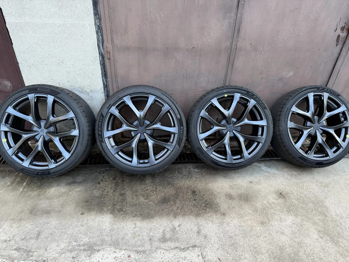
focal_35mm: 24
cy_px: 131
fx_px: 242
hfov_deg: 71.6
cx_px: 174
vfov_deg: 56.8
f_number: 1.78
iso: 125
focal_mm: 6.76
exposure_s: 1/121
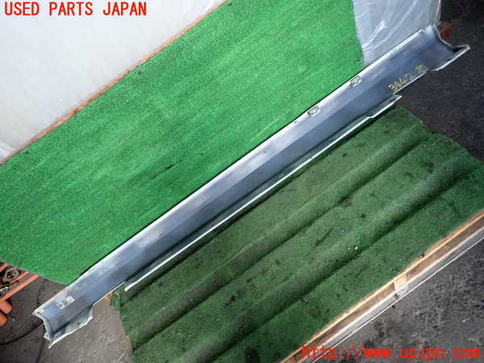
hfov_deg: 69.4
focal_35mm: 25
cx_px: 242
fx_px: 350
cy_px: 182
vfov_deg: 54.9
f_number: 2
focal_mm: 4.5
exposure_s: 1/125
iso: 125
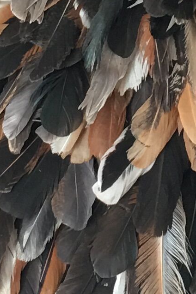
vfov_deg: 10.2
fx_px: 1561
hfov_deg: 7.2
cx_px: 202
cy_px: -219
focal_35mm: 191
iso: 40
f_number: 2.2
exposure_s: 1/17
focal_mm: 4.15
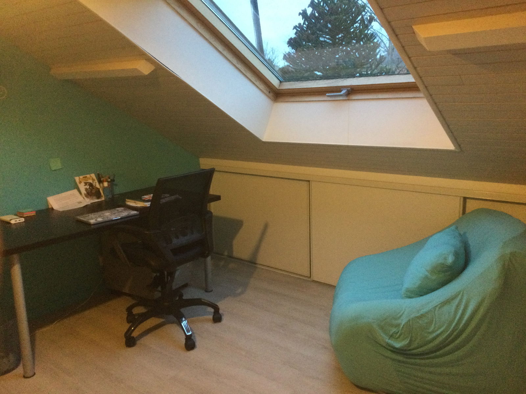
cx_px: 263
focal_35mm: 31
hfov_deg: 58.4
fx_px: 471
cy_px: 197
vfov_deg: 45.4
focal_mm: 3.3
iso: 250
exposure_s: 1/25
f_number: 2.4
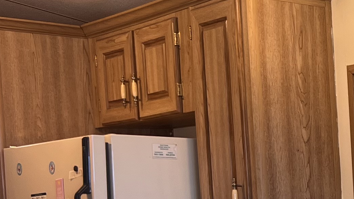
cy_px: 275
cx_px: 572
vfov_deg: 10.7
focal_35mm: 110
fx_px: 1033
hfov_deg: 17.1
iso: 80
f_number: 1.5
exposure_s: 1/120
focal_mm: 5.7
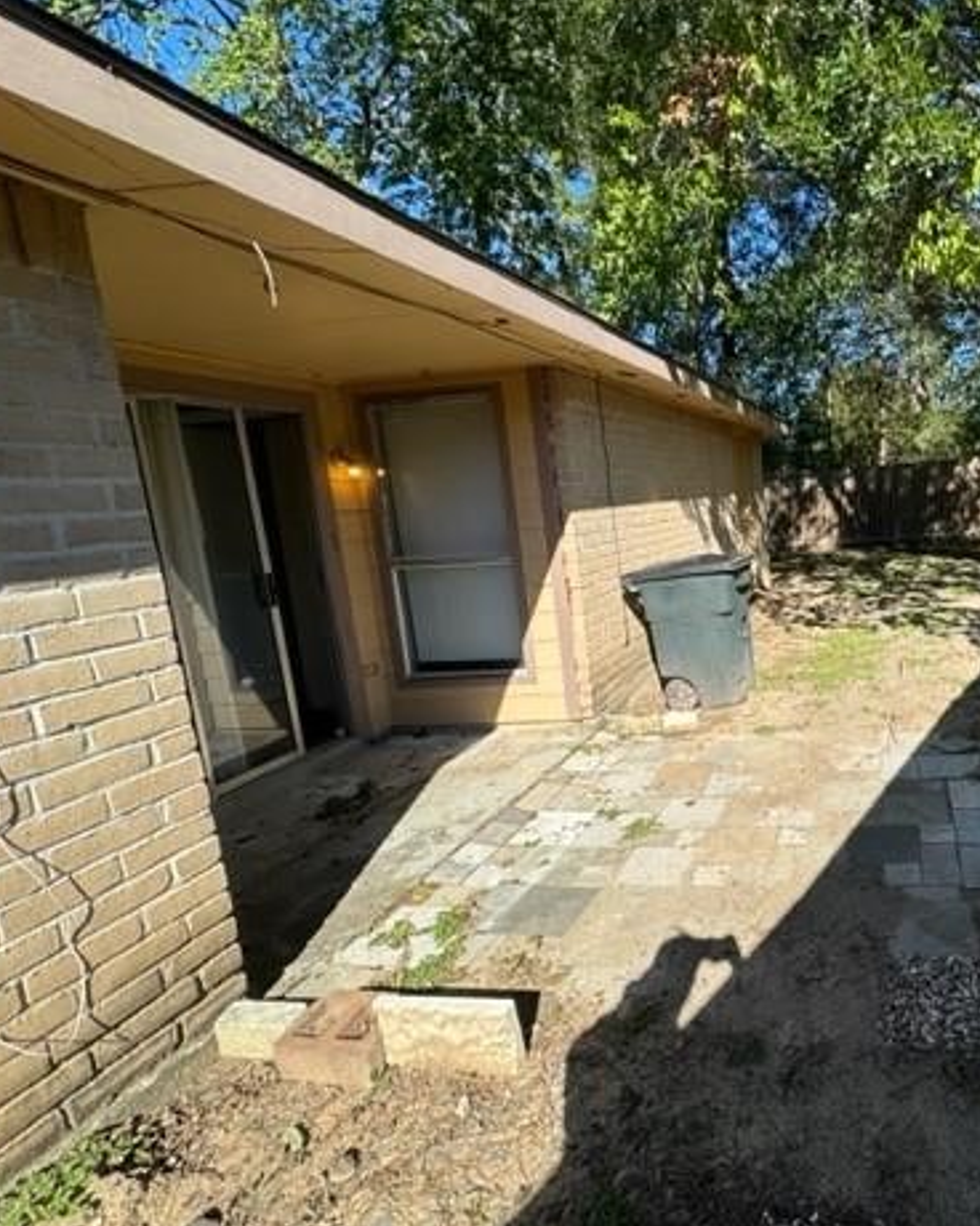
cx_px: 818
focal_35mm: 19
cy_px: 594
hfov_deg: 63.2
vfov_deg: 83.3
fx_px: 689
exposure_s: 1/1395
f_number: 2.2
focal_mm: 2.22
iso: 40
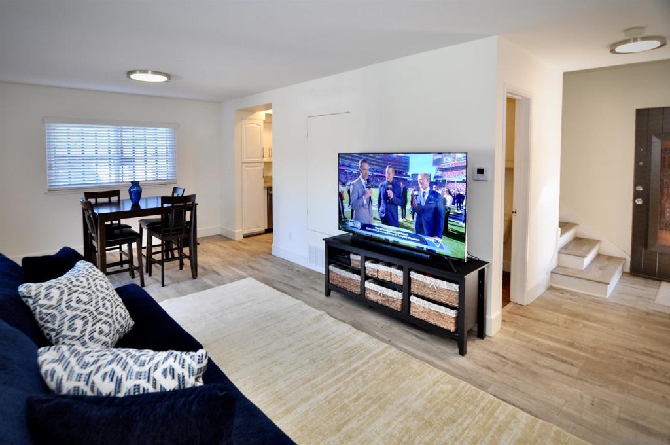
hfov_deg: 95.1
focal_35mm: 16
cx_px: 335
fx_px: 307
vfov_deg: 71.9
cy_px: 222
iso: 640
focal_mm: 11
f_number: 4
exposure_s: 1/60
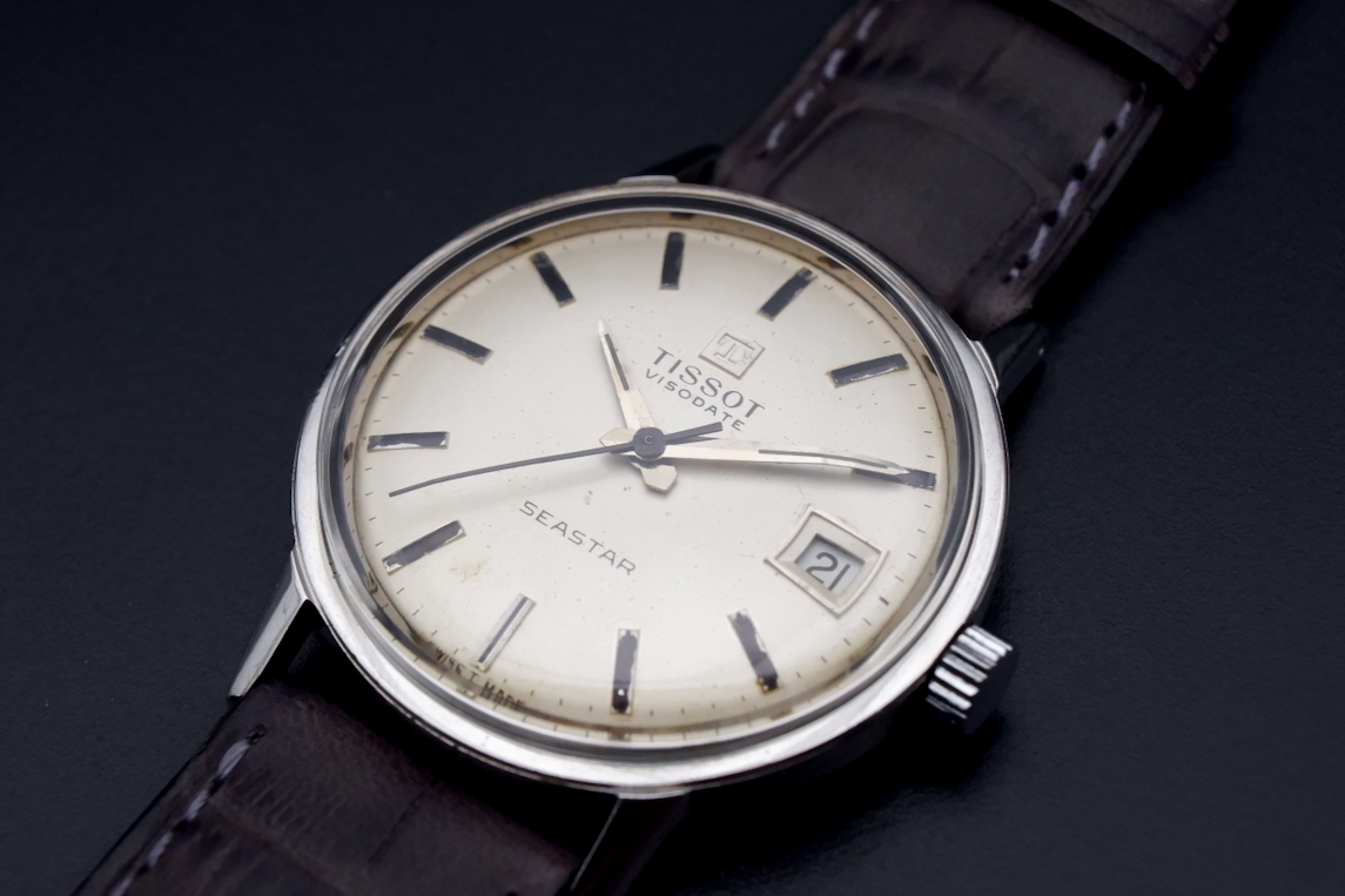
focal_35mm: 70
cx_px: 553
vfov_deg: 19.5
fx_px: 2615
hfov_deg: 28.8
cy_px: 459
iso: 6400
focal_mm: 39
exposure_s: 1/4000
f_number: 9
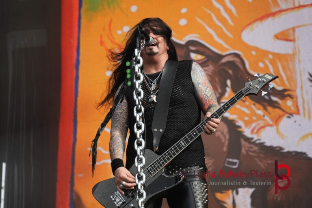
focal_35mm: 177
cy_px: 104
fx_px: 1534
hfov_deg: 11.6
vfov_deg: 7.8
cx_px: 156
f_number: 5.6
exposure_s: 1/200
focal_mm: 118
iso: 100
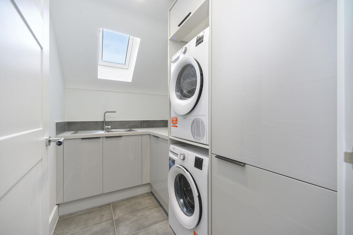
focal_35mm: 14
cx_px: 176
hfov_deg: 104.2
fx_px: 137
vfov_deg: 81.2
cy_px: 118
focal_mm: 14
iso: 400
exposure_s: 1/320
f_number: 7.1
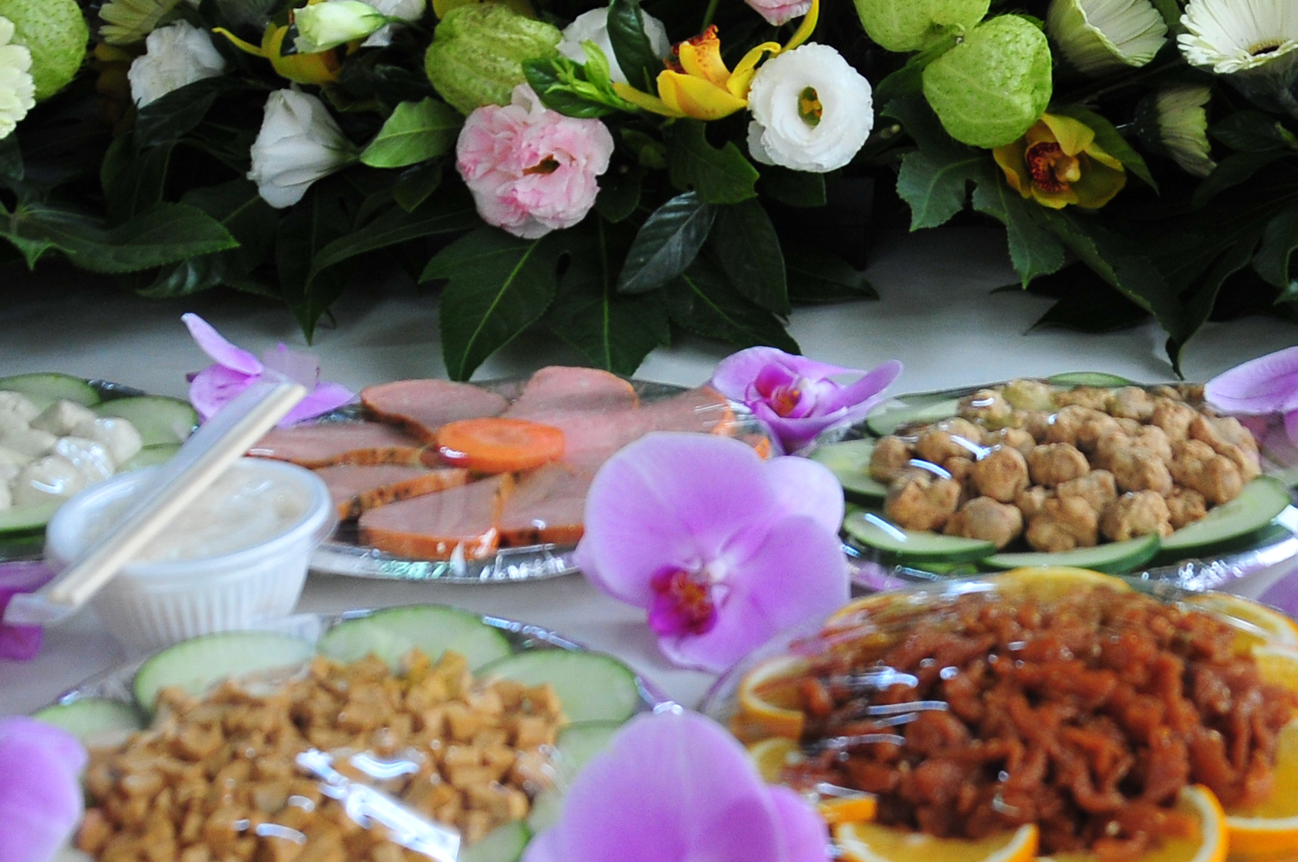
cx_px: 747
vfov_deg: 18.7
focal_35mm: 69
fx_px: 2484
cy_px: -138
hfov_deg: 29.2
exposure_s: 1/125
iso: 400
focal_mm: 18
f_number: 3.5
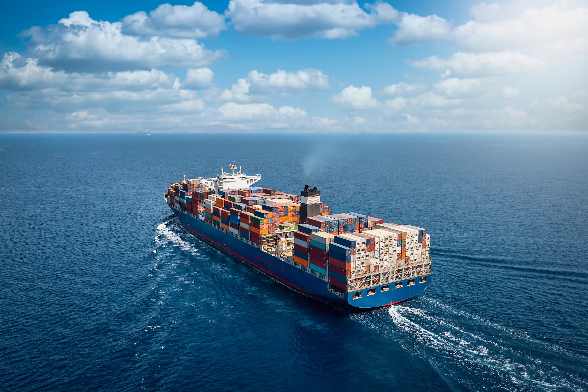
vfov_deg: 46.4
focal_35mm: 28
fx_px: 457
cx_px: 294
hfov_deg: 65.5
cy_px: 196
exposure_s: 1/640
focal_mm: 10.3
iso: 100
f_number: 6.3
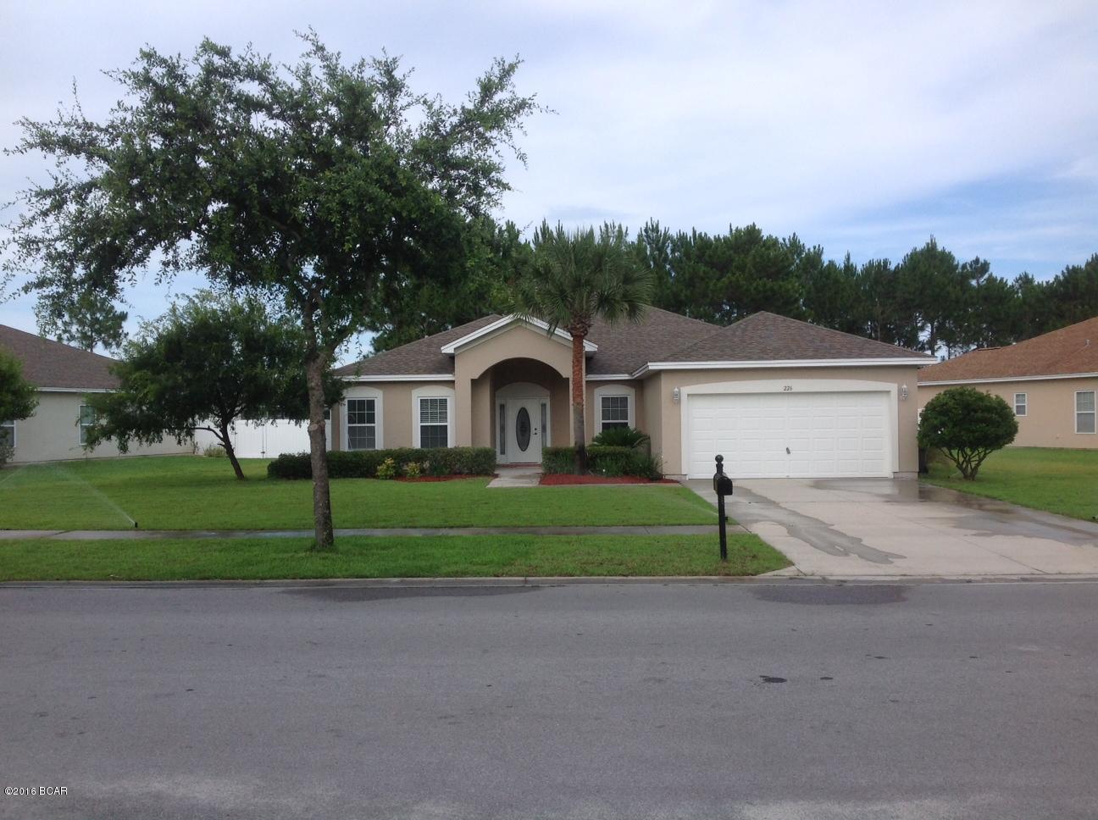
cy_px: 410
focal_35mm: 35
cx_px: 549
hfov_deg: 52.7
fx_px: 1109
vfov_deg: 40.6
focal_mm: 4.28
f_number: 2.4
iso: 50
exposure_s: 1/1439
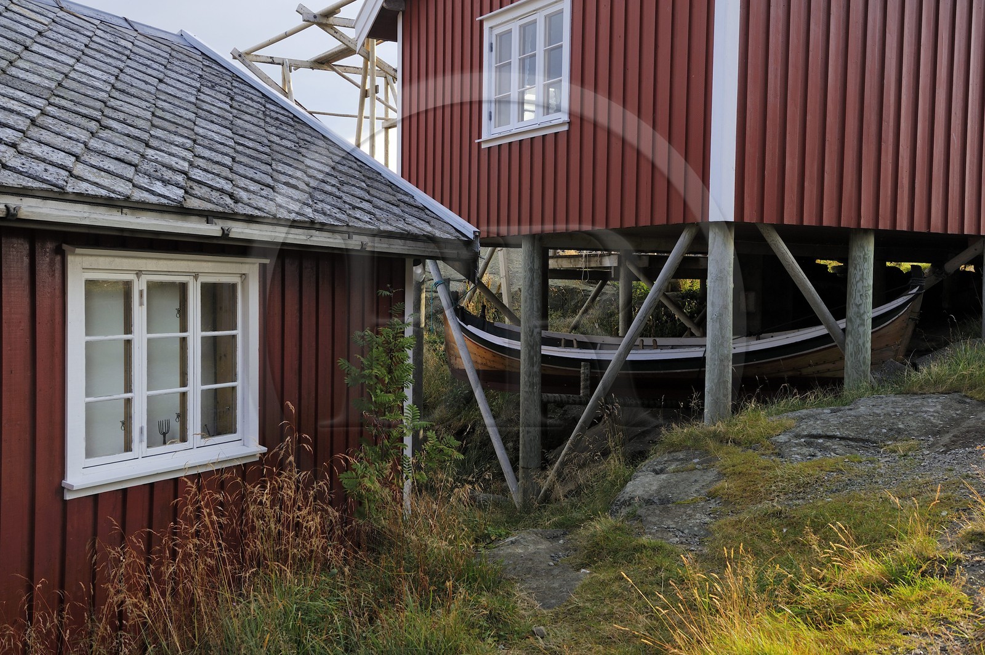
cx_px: 492
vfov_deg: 33.3
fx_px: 1094
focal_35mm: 40
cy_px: 328
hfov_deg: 48.5
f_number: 11
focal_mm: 40
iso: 400
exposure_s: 1/160
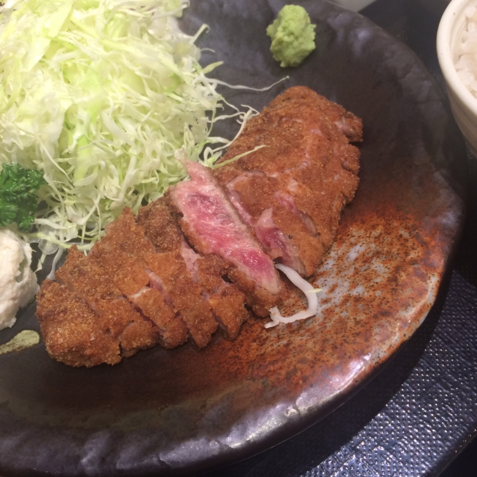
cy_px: 182
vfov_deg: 46.8
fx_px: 546
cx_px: 243
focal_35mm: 35
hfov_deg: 47.2
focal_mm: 4.15
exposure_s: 1/30
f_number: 2.2
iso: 64
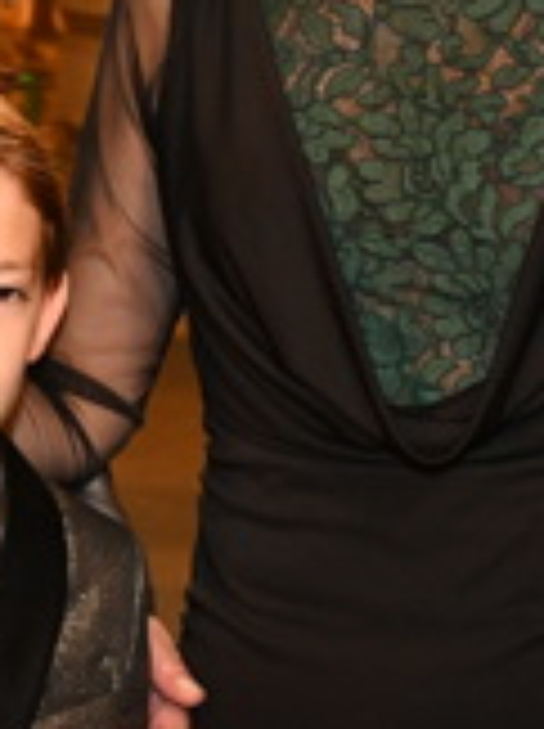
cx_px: -207
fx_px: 2543
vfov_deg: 16.3
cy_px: 378
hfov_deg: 11.8
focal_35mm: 121
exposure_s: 1/50
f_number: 4.5
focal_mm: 29.5
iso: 3200
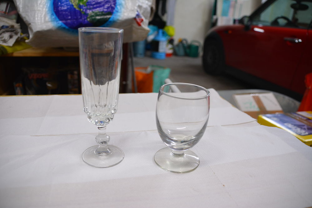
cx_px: 156
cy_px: 104
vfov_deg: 47.9
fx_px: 234
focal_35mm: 27
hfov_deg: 67.4
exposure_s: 1/50
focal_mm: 18
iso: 800
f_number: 3.5
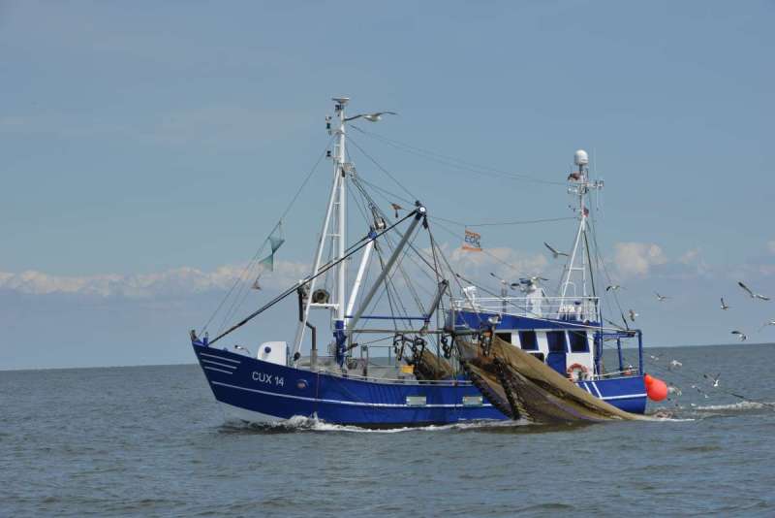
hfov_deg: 15.2
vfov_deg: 10.2
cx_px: 388
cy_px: 259
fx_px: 2907
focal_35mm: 135
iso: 125
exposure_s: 1/250
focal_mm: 135
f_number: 13
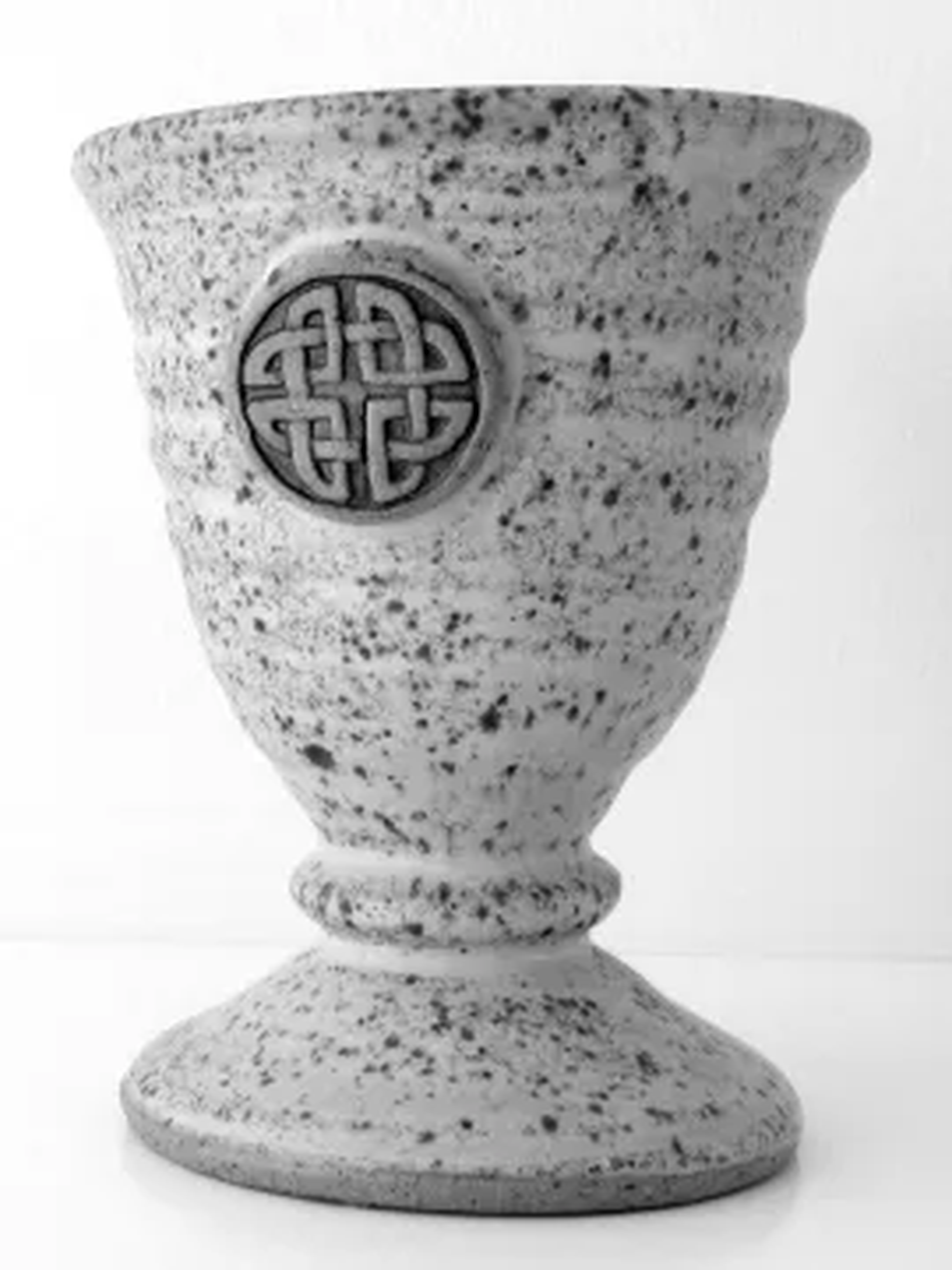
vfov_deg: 51.4
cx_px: 476
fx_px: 1320
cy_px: 635
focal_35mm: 36
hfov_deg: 39.7
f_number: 4
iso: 125
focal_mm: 6.4
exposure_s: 1/30
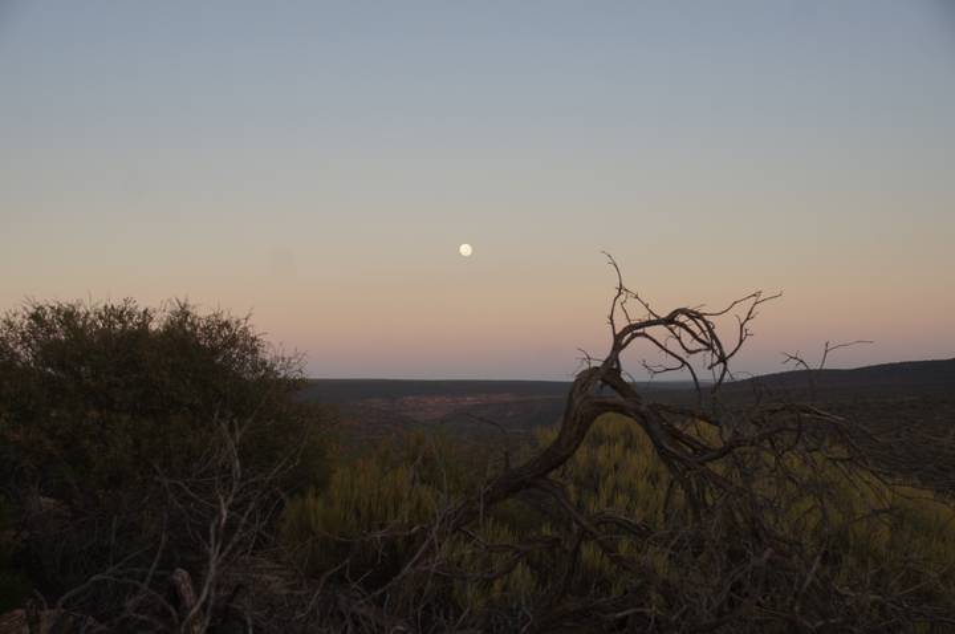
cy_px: 317
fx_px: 1113
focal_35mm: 42
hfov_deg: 46.5
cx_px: 478
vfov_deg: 31.8
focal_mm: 28
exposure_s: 1/60
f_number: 5.6
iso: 100
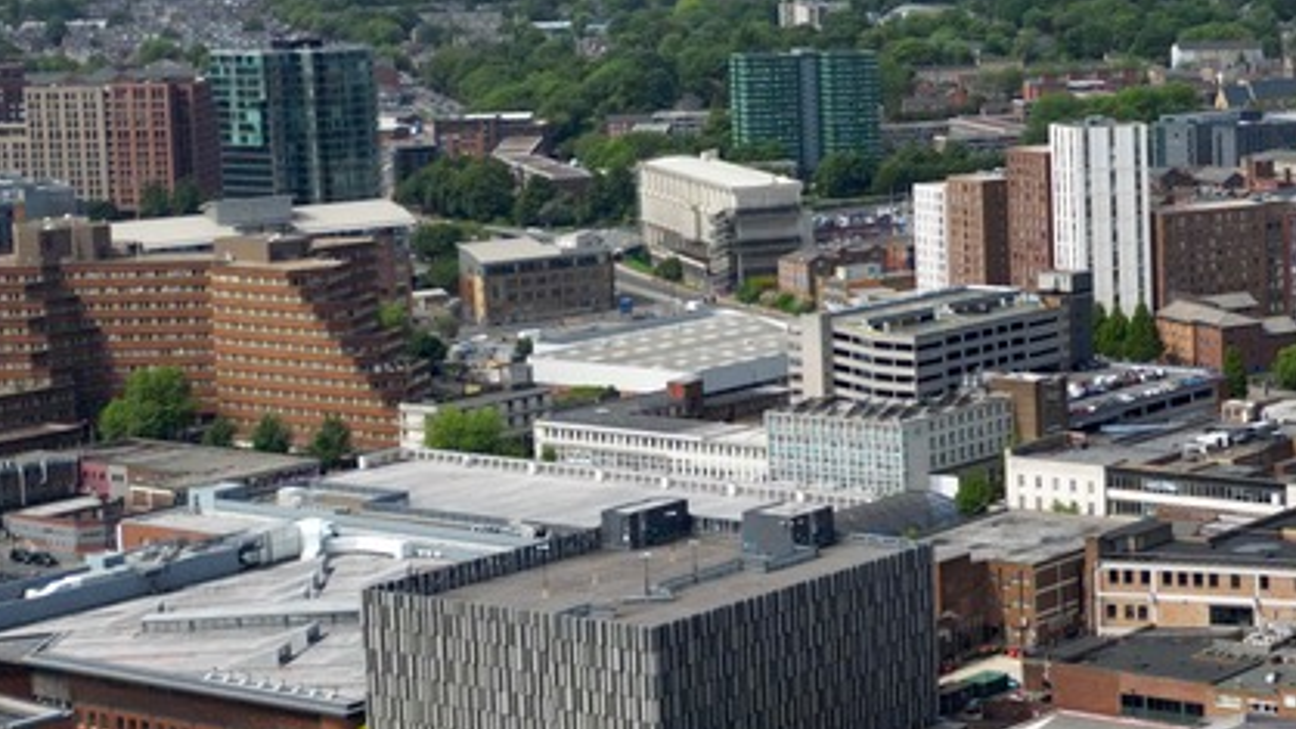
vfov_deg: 15.0
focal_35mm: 80
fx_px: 2749
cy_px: 118
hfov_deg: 22.2
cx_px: 1910
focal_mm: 6.72
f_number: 1.7
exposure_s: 1/4000
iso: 200
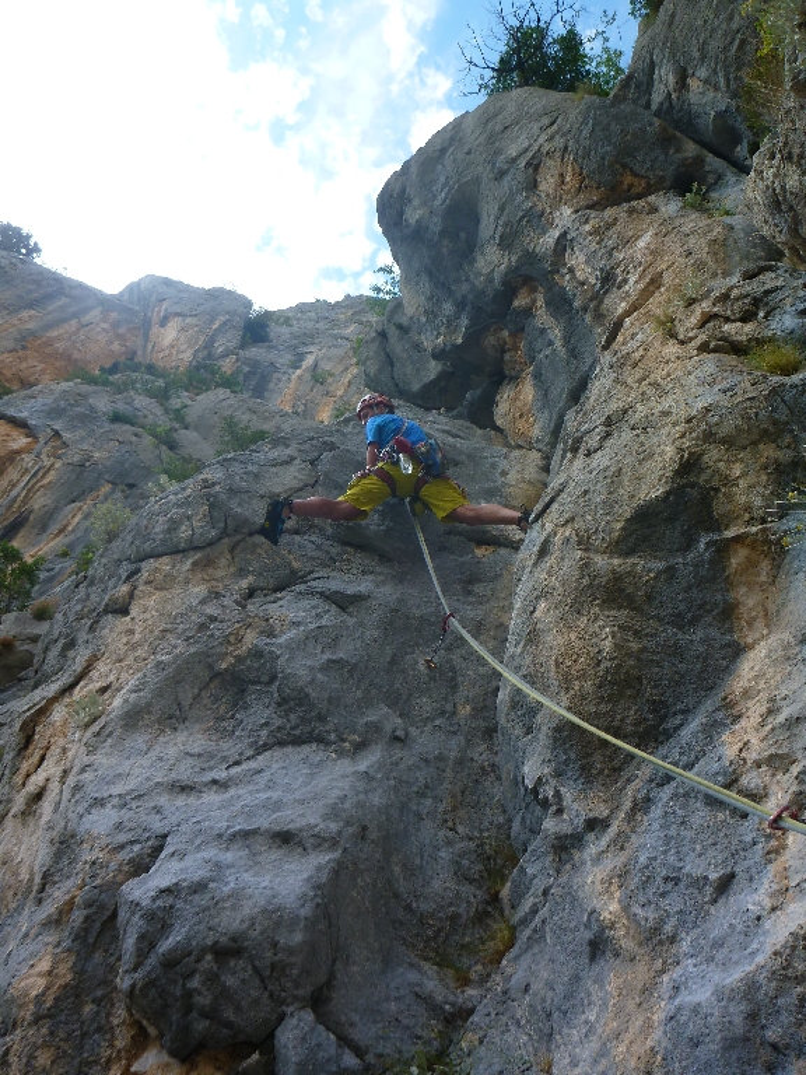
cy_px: 538
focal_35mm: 28
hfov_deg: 49.7
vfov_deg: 63.4
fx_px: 869
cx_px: 403
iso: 100
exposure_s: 1/320
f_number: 3.3
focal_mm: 4.9
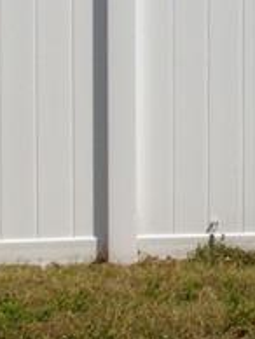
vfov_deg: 9.6
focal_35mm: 204
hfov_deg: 6.8
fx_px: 1999
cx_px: 665
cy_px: 24
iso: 80
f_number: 8.2
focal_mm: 5.8
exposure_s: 1/400
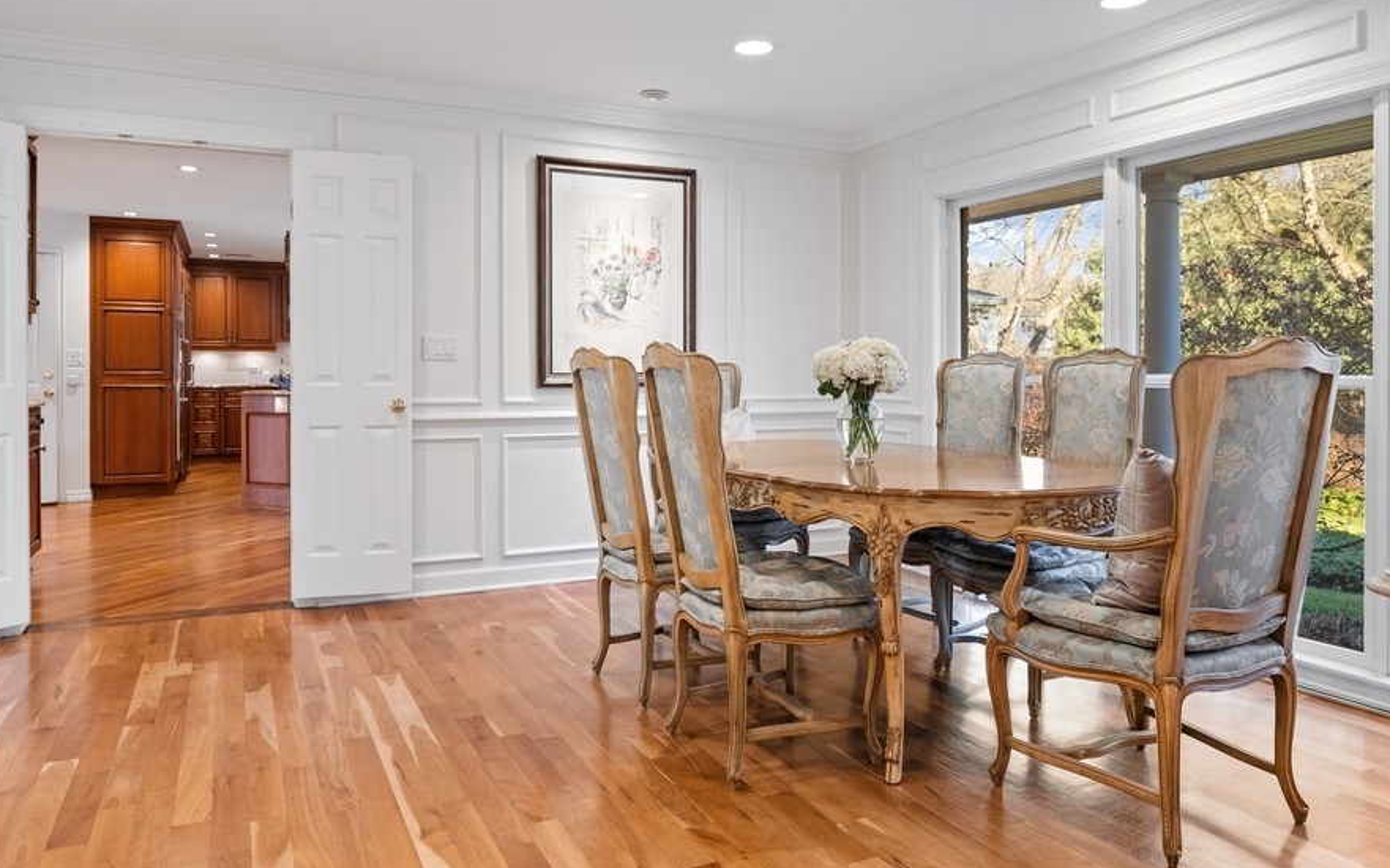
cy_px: 450
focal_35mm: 25
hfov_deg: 72.6
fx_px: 947
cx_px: 688
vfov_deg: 49.2
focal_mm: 24
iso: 400
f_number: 8
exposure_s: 1/10
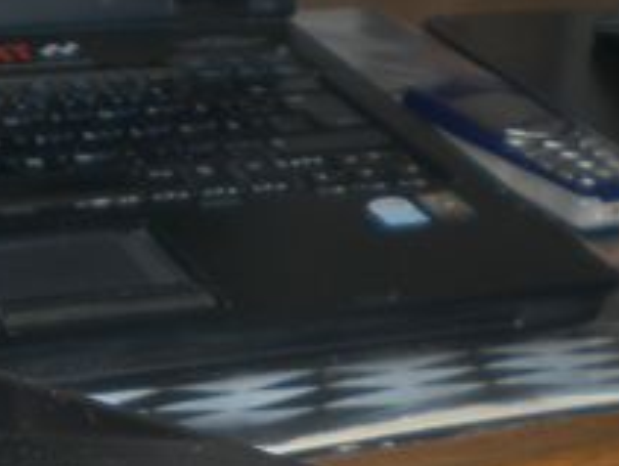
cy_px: 577
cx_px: 56
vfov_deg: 12.6
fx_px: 2060
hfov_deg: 16.8
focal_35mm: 115
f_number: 3.1
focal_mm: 6.3
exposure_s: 1/60
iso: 50
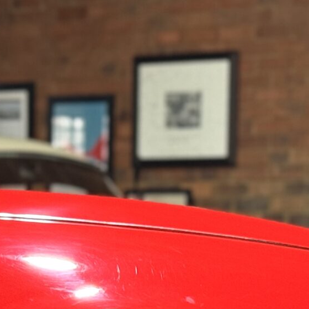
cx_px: 187
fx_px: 1959
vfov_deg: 8.8
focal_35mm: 194
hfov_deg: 9.0
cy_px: 458
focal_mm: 6.76
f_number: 1.78
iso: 250
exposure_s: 1/40
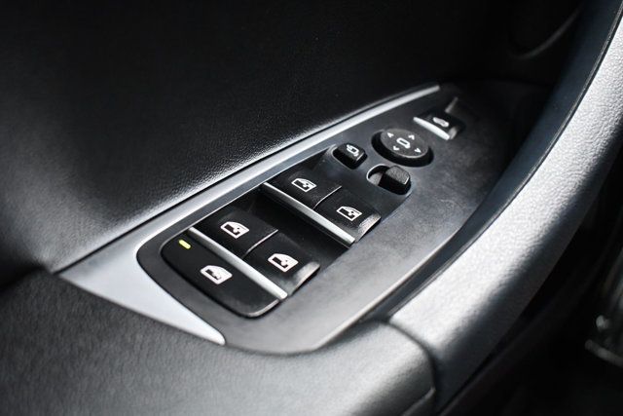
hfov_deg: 48.4
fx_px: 692
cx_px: 312
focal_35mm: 40
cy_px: 208
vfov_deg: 33.4
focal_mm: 27
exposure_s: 1/100
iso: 3200
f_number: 4
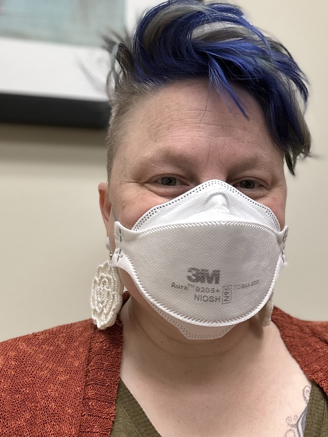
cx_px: 203
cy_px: 227
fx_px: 493
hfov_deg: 36.6
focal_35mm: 39
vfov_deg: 47.8
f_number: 1.9
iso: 100
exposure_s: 1/60
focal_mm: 2.69
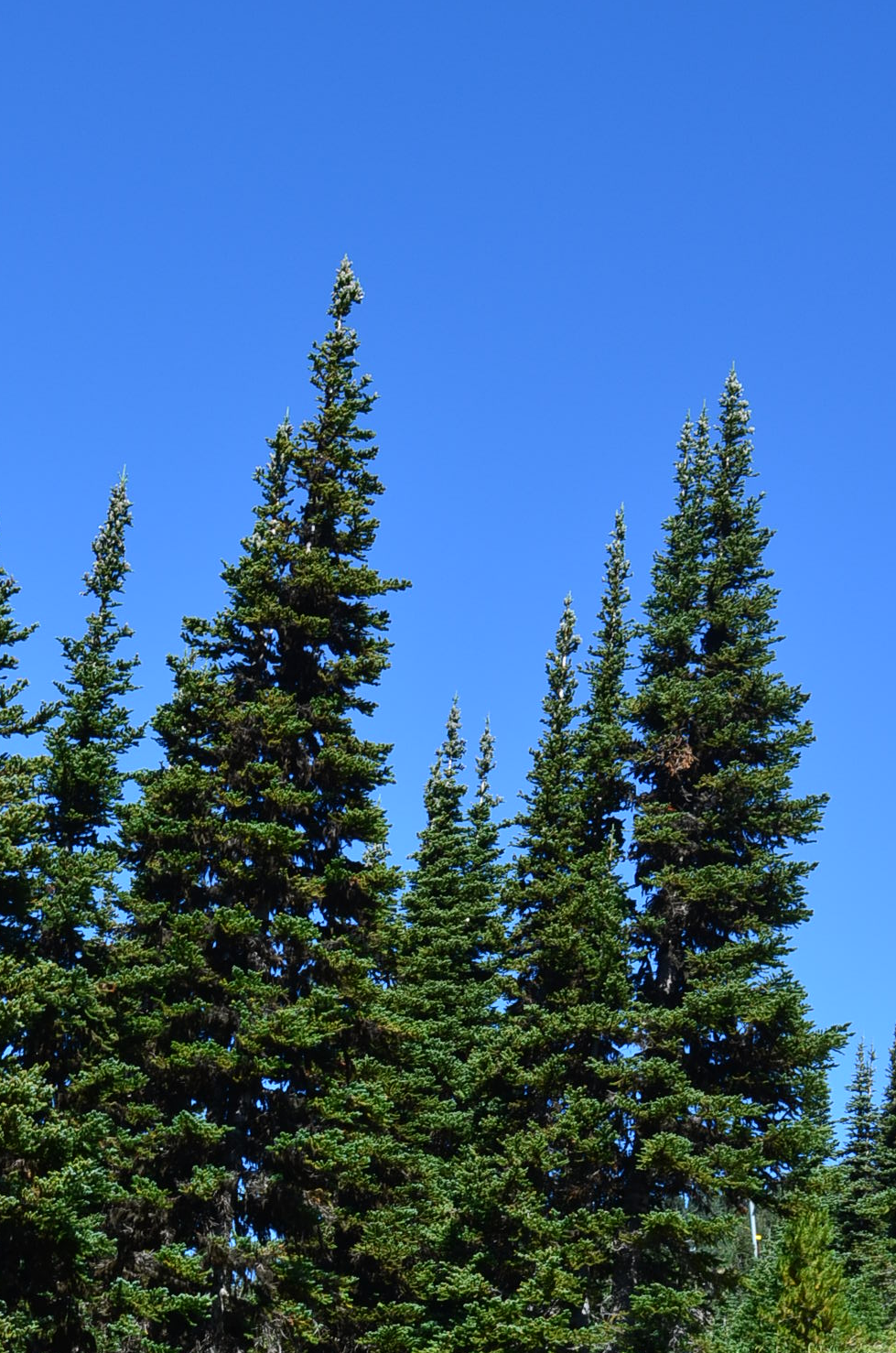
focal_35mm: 60
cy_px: 1022
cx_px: 170
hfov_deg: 22.2
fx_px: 2250
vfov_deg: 32.8
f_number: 11
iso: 200
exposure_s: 1/125
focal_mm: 24
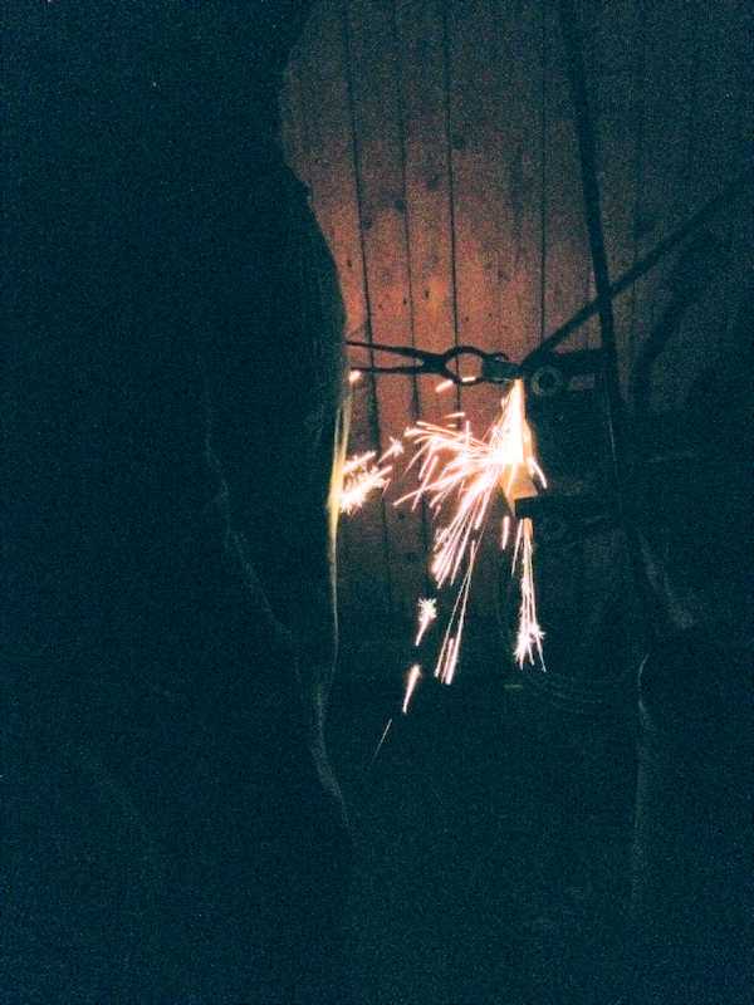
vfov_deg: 52.6
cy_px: 502
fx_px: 1016
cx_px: 377
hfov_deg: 40.7
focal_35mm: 35
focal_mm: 4.28
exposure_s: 1/15
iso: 800
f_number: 2.4
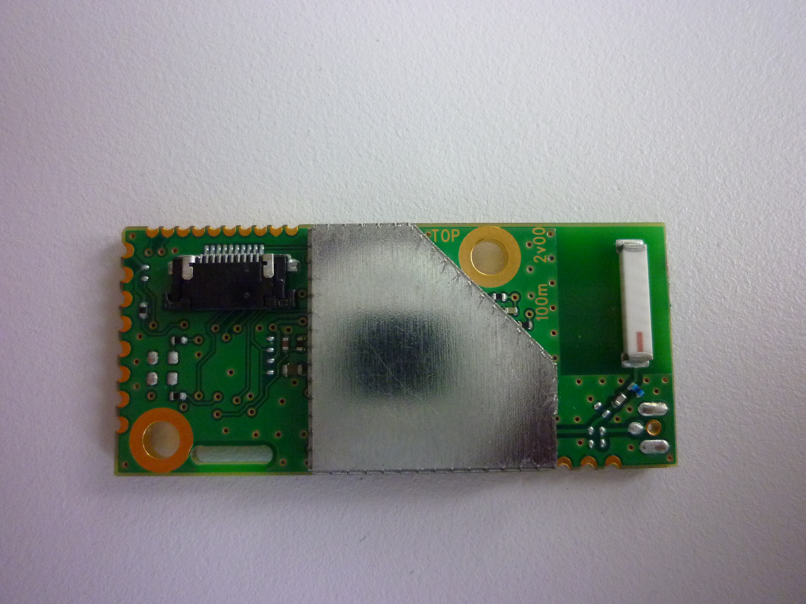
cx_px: 403
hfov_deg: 69.4
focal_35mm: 25
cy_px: 302
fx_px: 582
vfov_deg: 54.9
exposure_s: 1/125
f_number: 3.2
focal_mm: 4.5
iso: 400
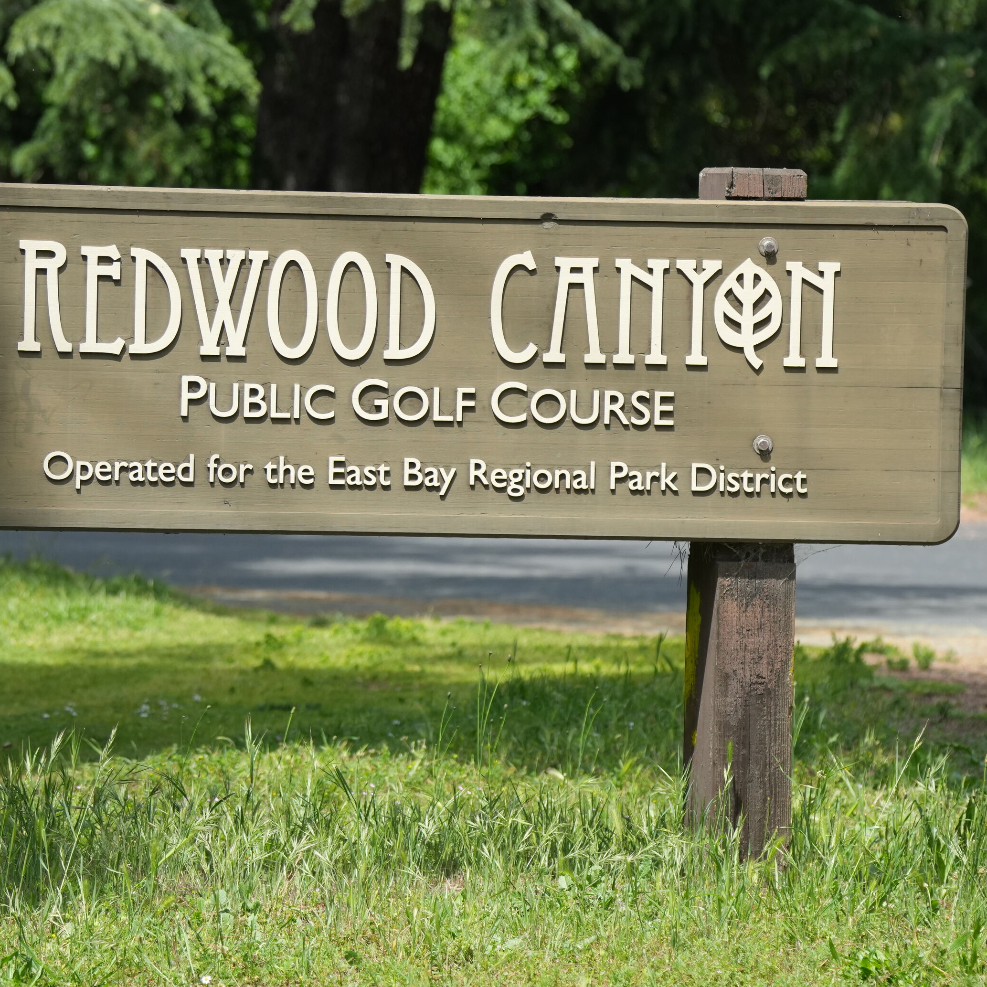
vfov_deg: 5.7
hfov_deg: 5.7
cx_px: 342
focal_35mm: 309
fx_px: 9968
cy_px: 449
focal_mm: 174
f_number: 6.3
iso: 500
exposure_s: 1/800
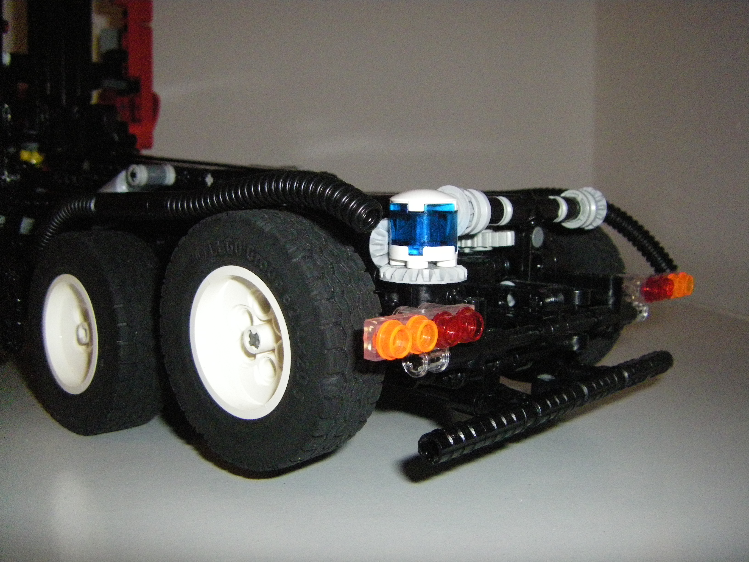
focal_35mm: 38
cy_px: 281
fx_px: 822
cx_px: 374
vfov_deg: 37.7
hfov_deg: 49.0
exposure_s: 1/50
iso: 640
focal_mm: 6.3
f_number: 7
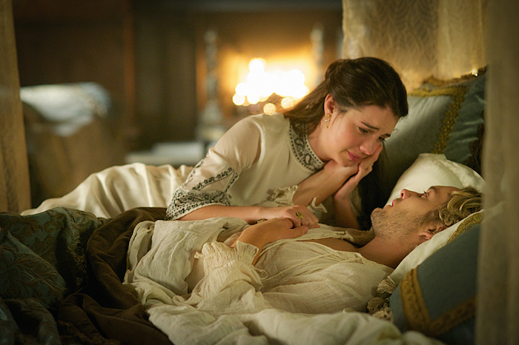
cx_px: 260
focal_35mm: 85
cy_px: 172
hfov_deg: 23.9
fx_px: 1225
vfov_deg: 16.1
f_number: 2.5
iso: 3200
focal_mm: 85
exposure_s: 1/80
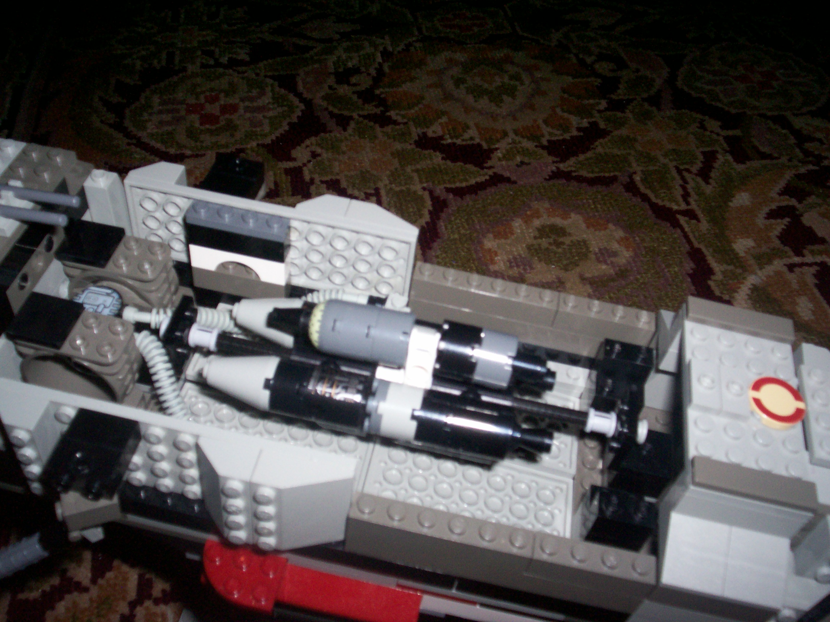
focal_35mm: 36
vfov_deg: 39.7
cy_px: 311
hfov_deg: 51.4
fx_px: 863
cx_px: 415
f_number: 4.5
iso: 140
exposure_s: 1/181
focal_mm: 5.9
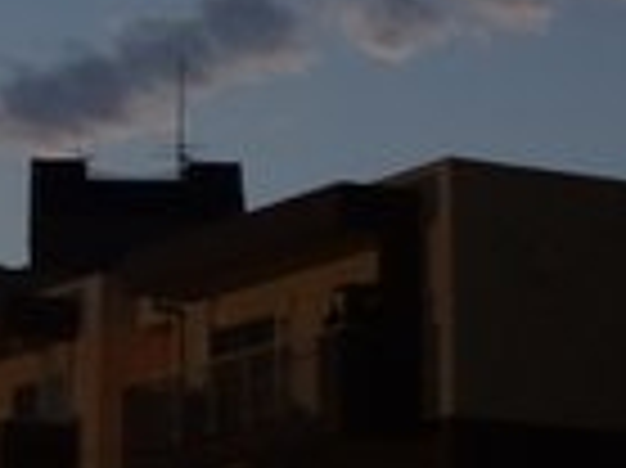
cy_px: -54
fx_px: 3740
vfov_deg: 7.1
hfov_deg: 9.5
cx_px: 59
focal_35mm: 207
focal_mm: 10.23
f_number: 4.5
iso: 1250
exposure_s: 1/8
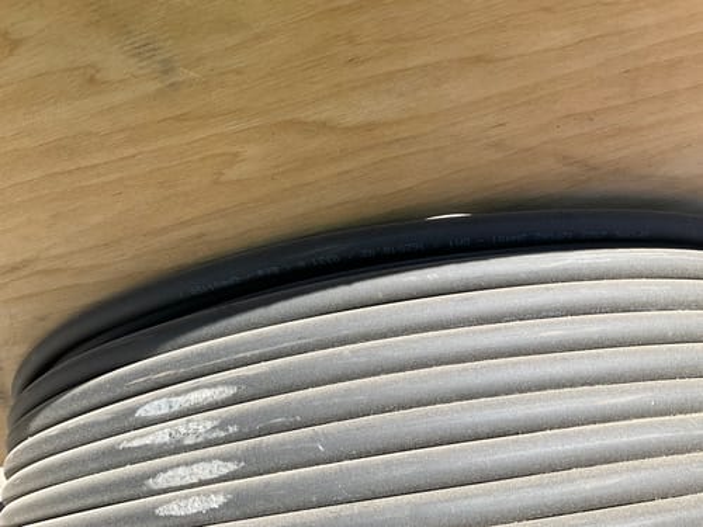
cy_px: 264
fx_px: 589
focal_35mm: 29
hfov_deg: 61.7
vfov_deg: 48.2
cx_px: 352
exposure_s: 1/586
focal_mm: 3
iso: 25
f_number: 1.8
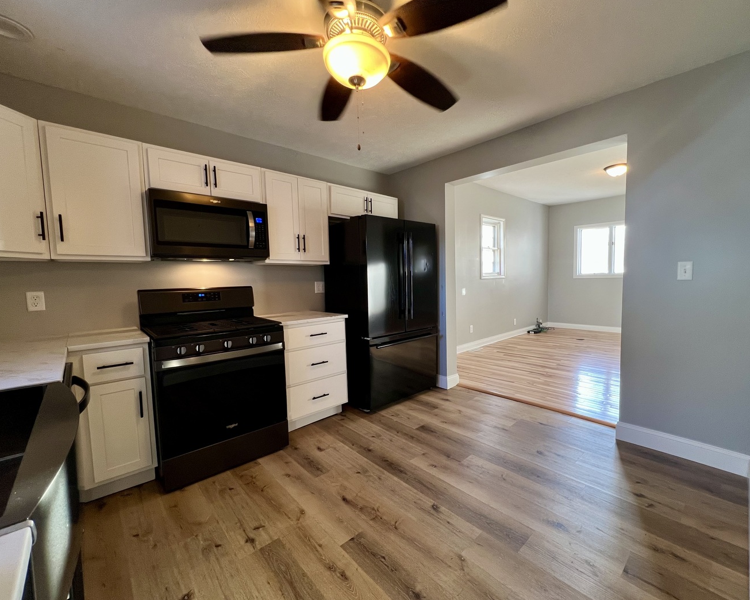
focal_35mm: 14
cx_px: 401
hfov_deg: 100.5
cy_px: 303
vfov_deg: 88.0
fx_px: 311
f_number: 1.8
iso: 160
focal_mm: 1.57
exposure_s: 1/60
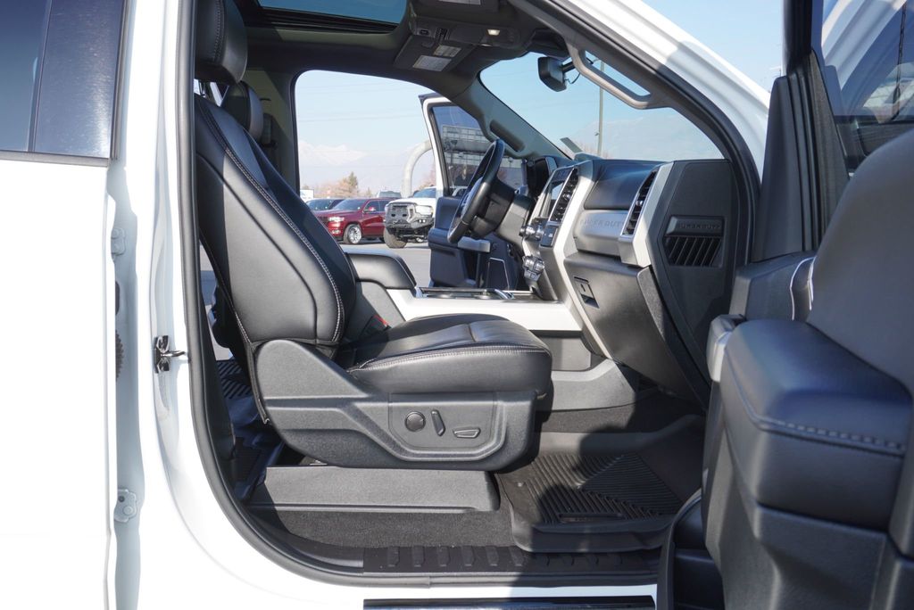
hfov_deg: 61.9
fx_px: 762
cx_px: 457
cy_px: 305
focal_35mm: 30
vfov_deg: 43.7
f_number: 6.3
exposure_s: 1/160
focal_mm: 20
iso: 100
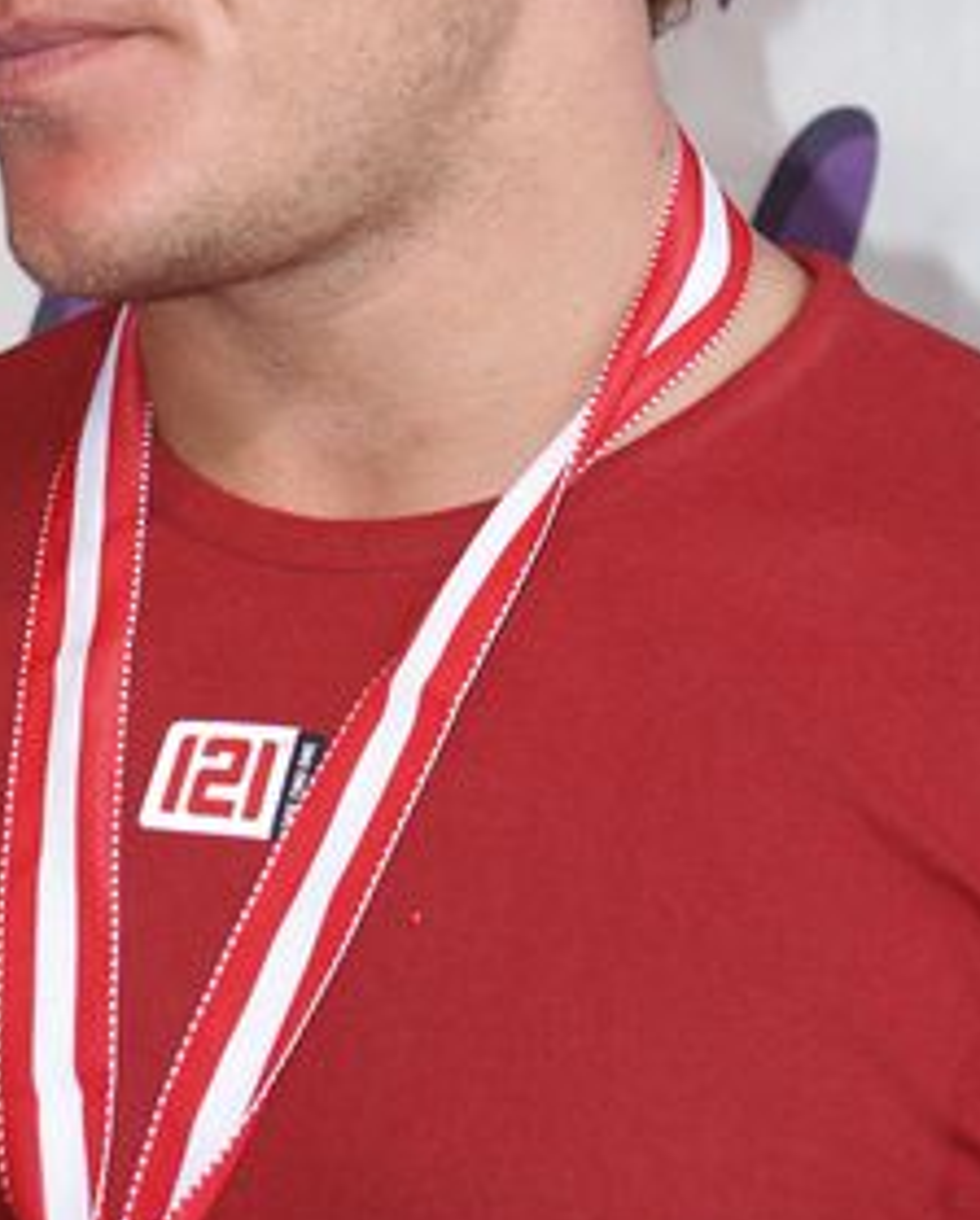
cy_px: 157
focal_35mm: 127
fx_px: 4594
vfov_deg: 15.0
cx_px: 293
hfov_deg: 12.2
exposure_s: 1/180
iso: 200
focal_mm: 17.72
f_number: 3.5
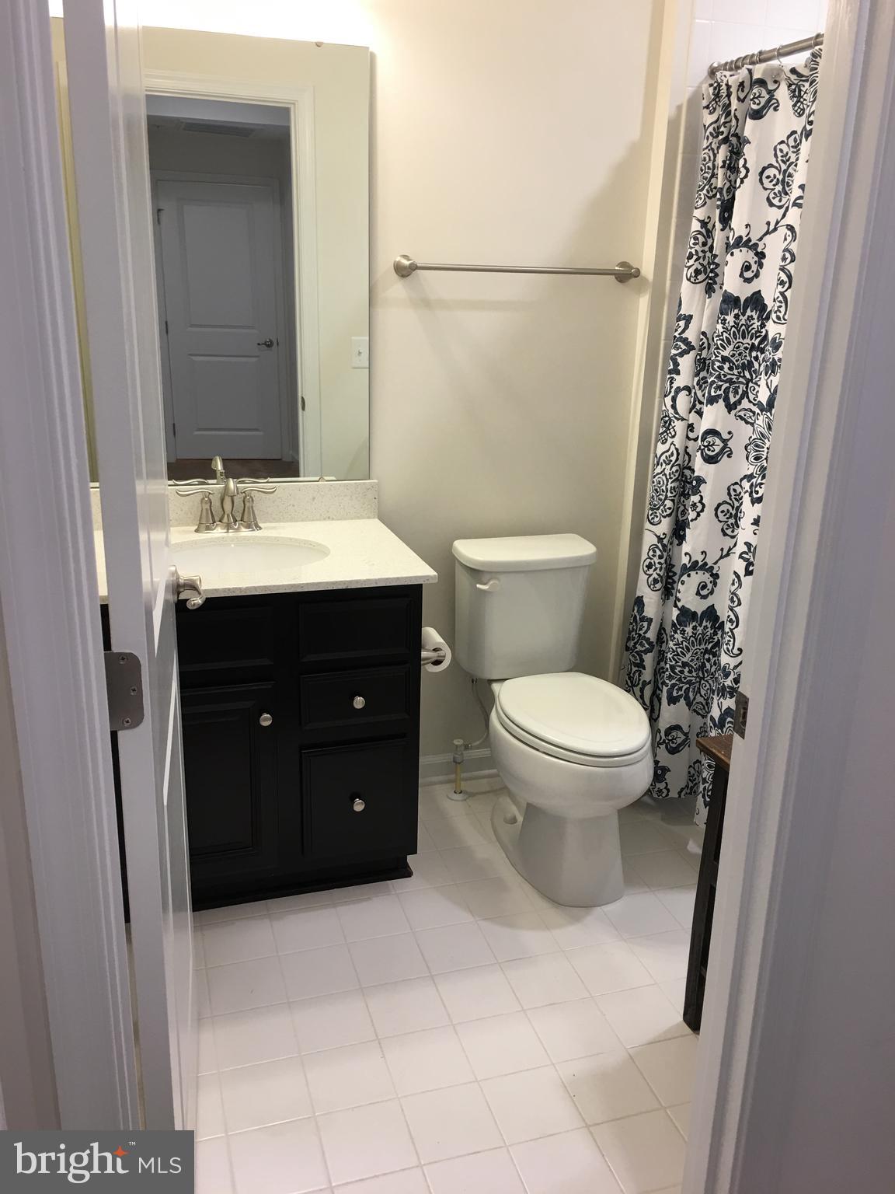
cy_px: 597
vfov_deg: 61.7
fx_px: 1000
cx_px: 448
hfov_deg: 48.2
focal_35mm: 29
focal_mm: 4.15
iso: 25
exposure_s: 1/15
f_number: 2.2
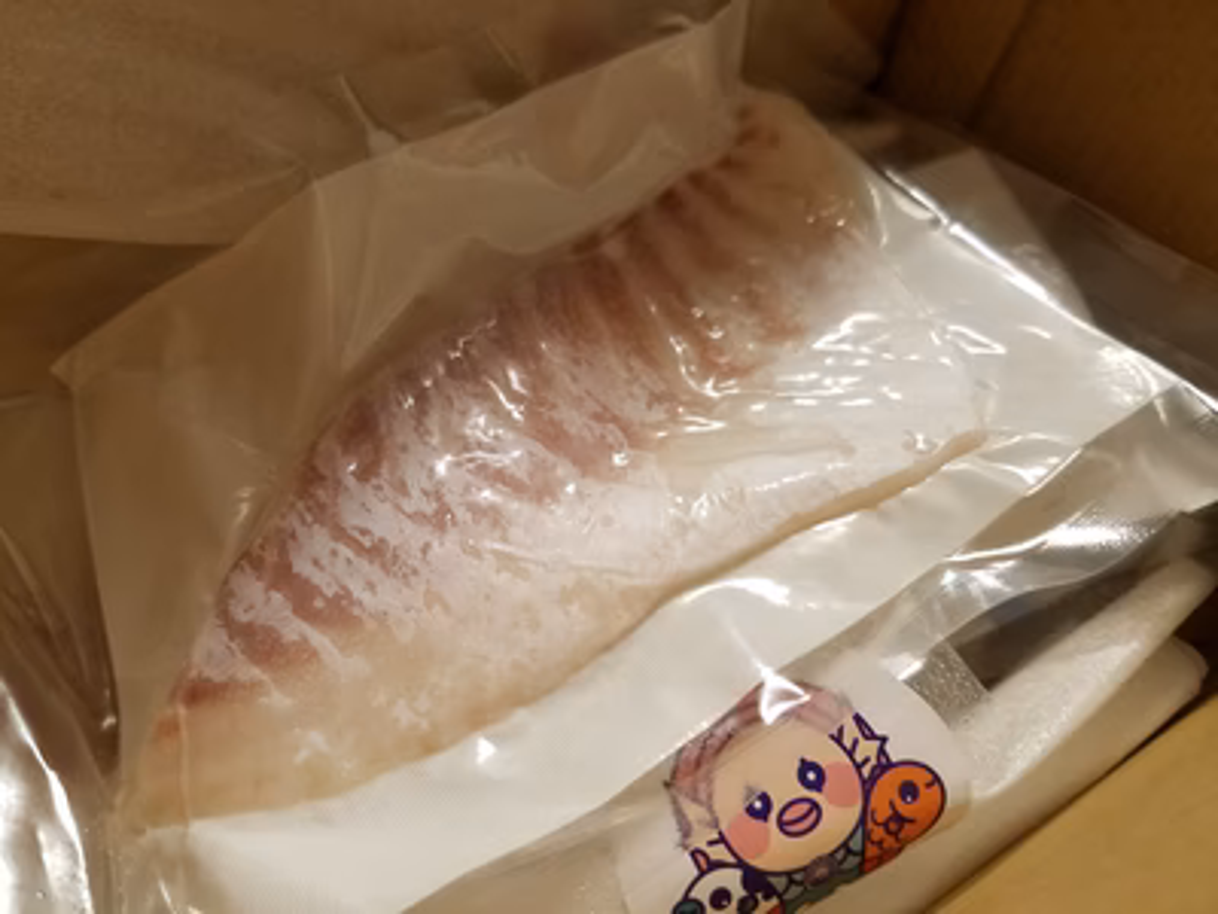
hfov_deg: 67.3
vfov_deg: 53.1
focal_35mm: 26
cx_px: 609
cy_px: 457
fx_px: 915
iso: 160
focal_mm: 4.2
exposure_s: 1/24
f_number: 1.7
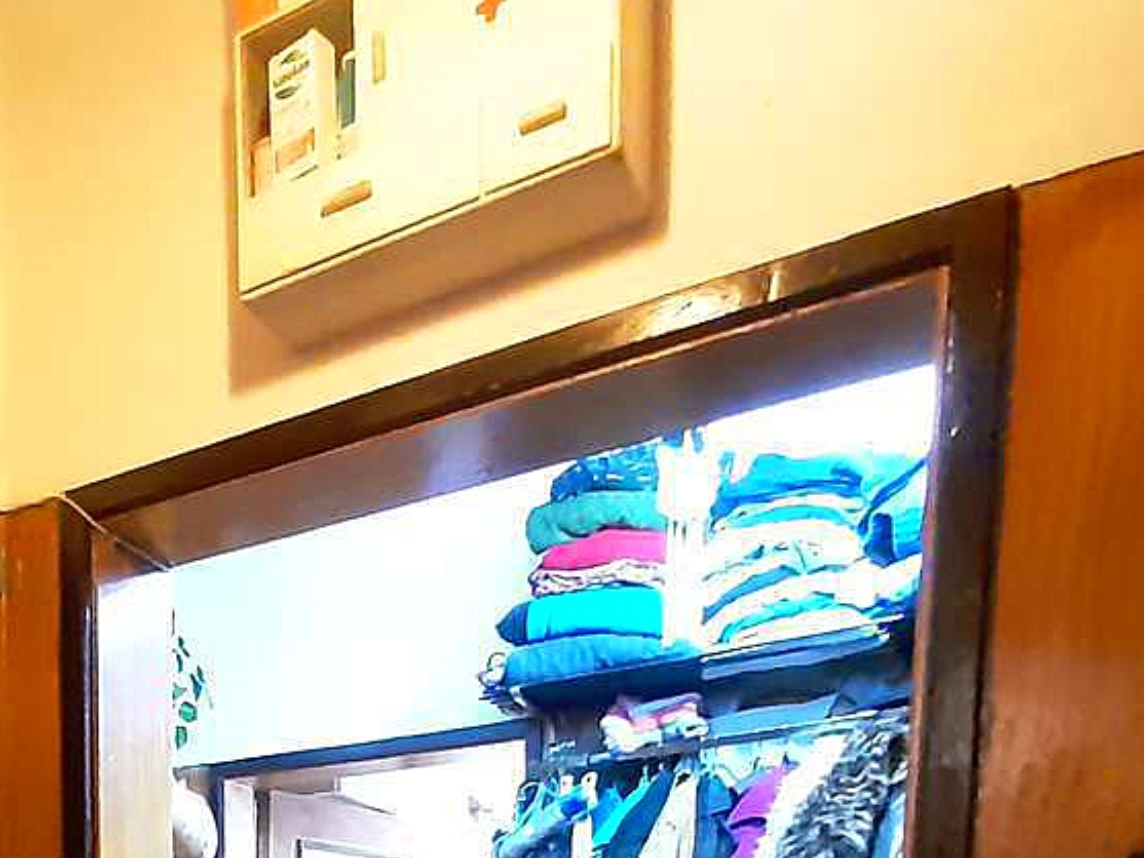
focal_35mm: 35
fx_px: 1157
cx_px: 146
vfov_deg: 31.0
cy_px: 1136
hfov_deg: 48.0
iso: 800
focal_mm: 1.42
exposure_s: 1/11
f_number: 2.2
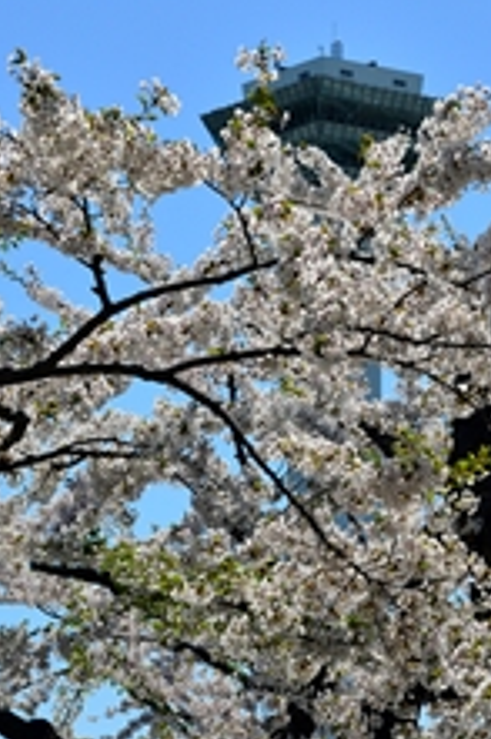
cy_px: 268
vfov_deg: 19.4
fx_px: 2151
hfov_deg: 13.0
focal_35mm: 105
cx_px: 339
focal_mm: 58
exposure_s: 1/800
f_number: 14
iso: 400
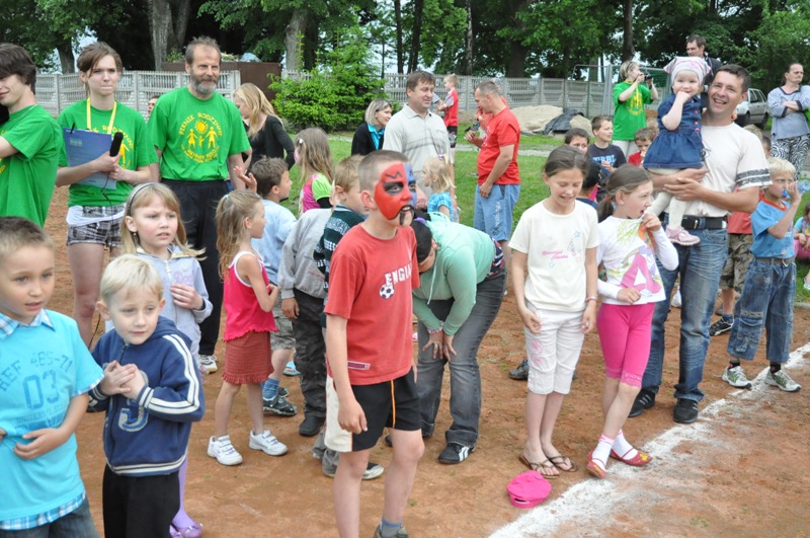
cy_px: 269
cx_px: 405
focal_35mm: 36
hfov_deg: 53.2
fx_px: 809
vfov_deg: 36.8
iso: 3200
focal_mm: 24
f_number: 4.5
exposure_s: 1/2000
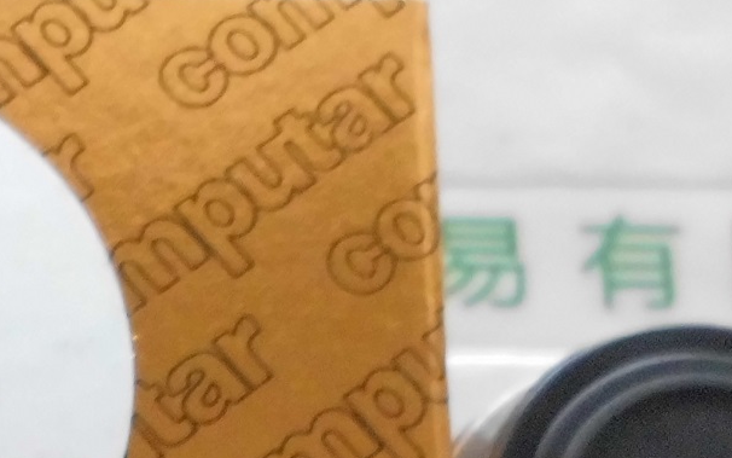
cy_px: 782
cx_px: 111
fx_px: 1816
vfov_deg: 13.2
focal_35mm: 91
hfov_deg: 22.4
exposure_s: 1/29
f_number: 3.2
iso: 400
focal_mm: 4.6
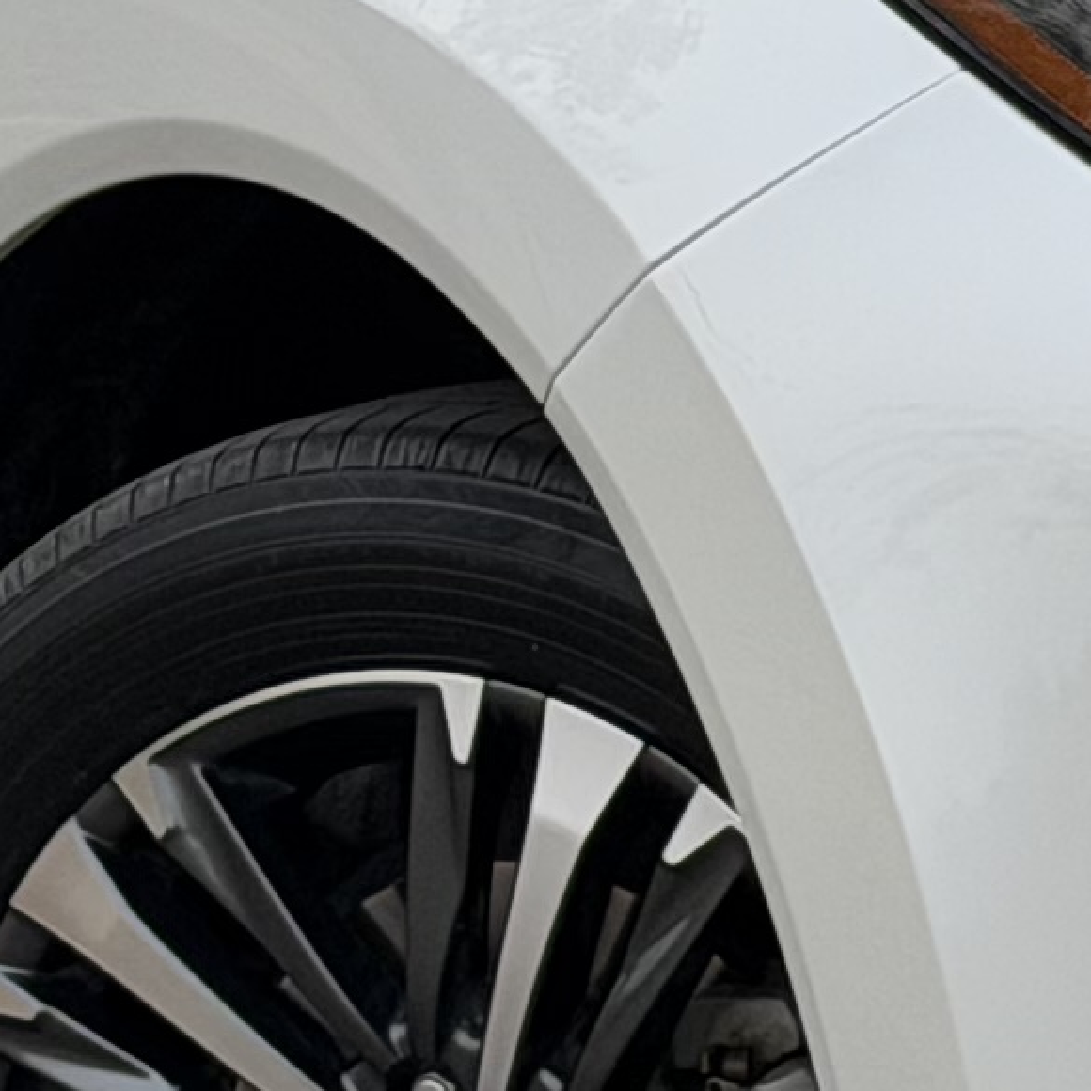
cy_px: 56
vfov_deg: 5.9
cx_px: 871
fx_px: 10519
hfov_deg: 5.9
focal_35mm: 295
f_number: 1.78
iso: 64
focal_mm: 6.76
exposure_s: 1/2146
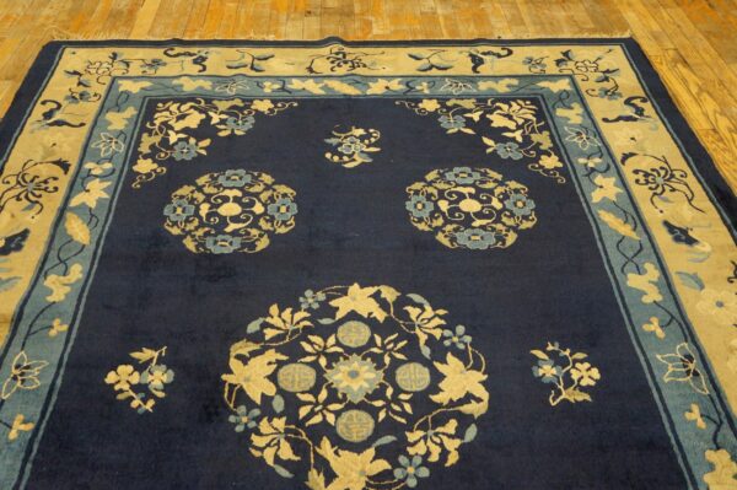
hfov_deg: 57.3
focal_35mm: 33
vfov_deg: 39.9
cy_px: 245
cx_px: 368
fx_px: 675
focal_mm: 22
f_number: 4
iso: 2500
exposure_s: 1/160
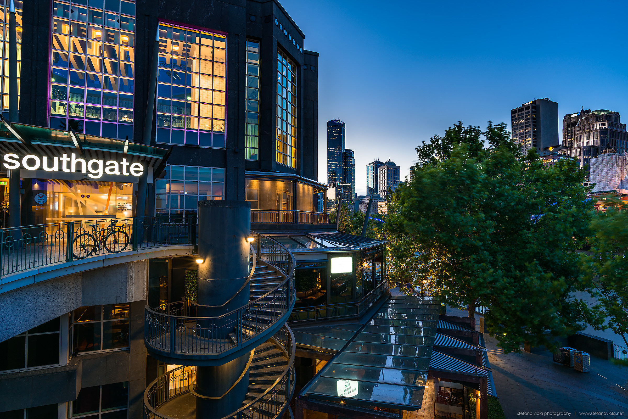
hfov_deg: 84.0
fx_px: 349
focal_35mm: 20
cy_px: 210
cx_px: 314
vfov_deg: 62.0
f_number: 11
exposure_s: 13
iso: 31
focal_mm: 20
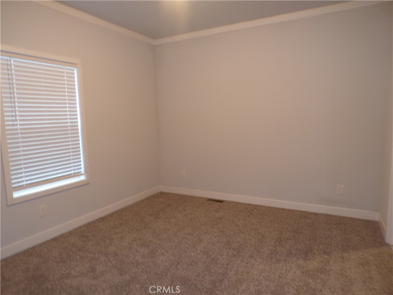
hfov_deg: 71.6
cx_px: 196
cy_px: 148
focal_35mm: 24
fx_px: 272
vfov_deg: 56.8
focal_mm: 4.3
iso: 250
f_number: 3
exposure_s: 1/17
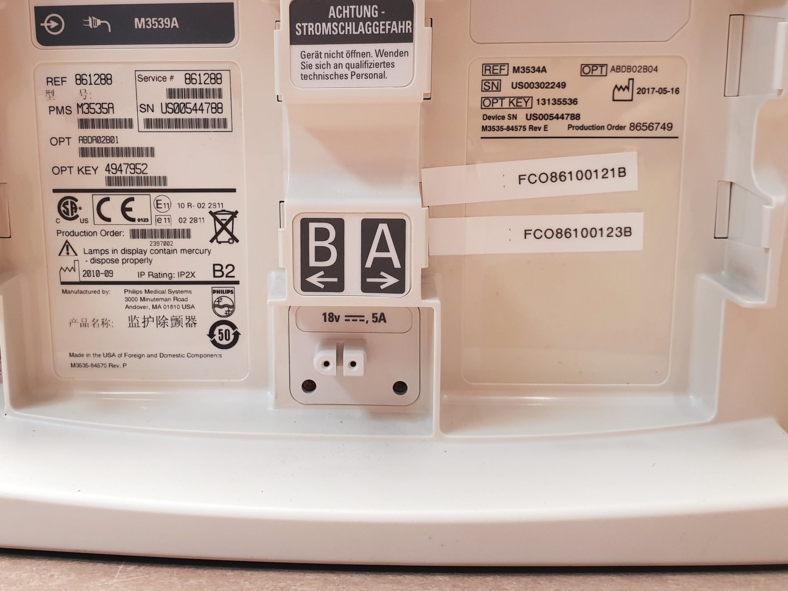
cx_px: 315
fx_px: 797
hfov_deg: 52.3
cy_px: 199
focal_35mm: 35
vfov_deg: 40.2
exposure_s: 1/50
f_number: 2.4
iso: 160
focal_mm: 4.3
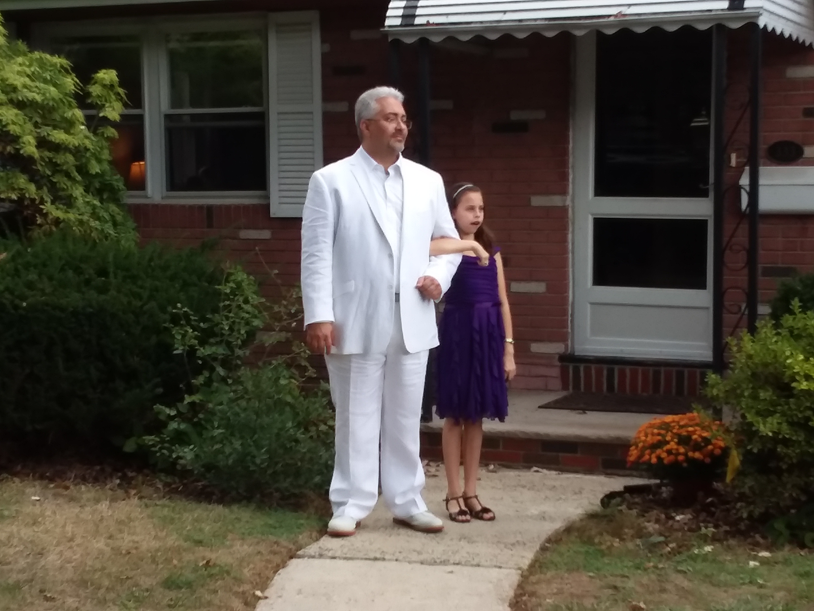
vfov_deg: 51.4
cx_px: 407
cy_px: 306
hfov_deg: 65.3
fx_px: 635
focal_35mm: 27
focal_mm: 2.91
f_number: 1.9
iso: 50
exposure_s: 1/351
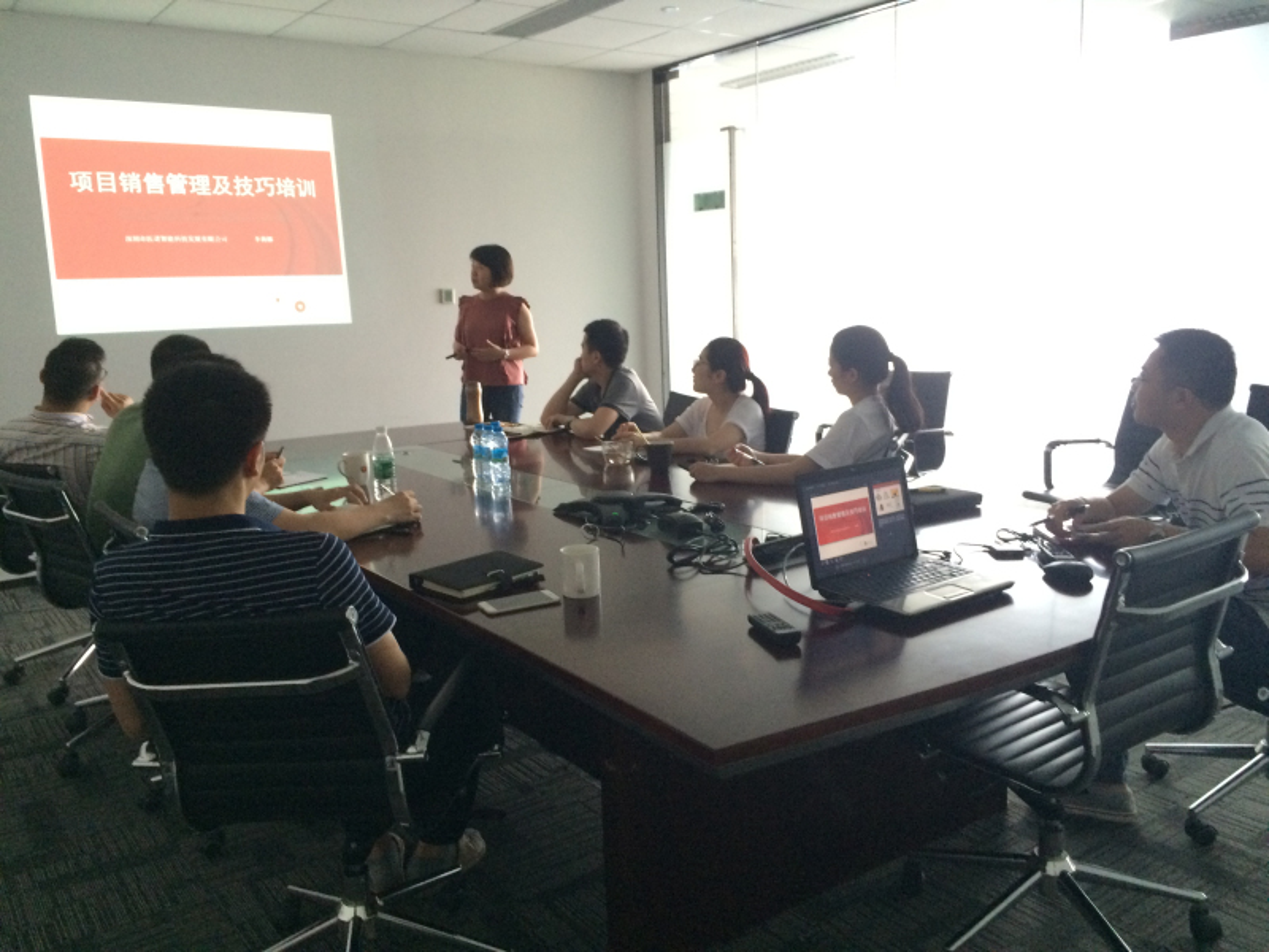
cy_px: 476
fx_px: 1063
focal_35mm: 29
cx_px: 634
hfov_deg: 61.7
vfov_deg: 48.2
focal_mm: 4.15
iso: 200
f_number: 2.2
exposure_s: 1/30
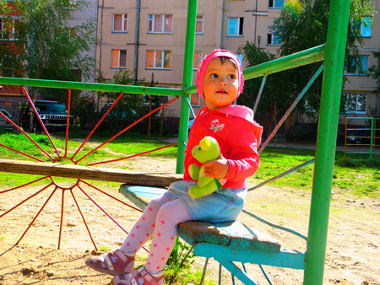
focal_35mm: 41
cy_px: 142
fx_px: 450
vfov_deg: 35.2
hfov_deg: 45.8
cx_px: 190
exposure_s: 1/250
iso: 100
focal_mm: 7.5
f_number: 3.8
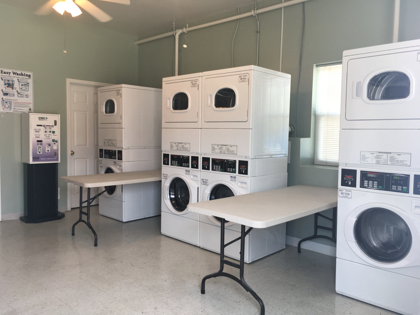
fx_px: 352
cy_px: 158
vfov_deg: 48.2
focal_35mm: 29
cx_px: 210
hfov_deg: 61.7
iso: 32
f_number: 2.2
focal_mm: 4.15
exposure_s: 1/60
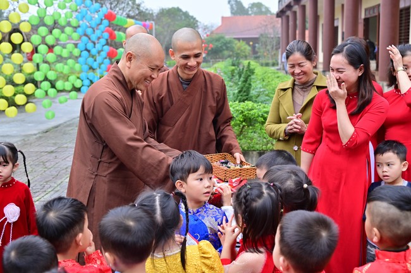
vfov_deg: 29.2
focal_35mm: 46
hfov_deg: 42.8
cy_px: 136
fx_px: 525
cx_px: 206
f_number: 5
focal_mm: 46
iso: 500
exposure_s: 1/320
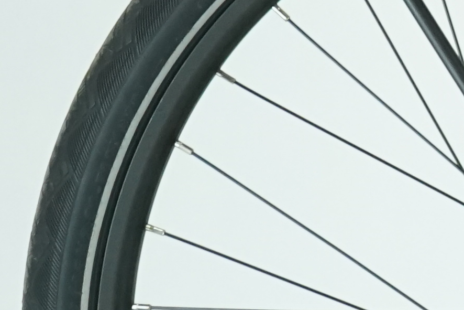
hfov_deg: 5.0
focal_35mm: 386
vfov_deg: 3.6
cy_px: 25
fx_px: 4976
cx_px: 1567
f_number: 5.6
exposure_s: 1/200
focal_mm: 57
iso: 1600
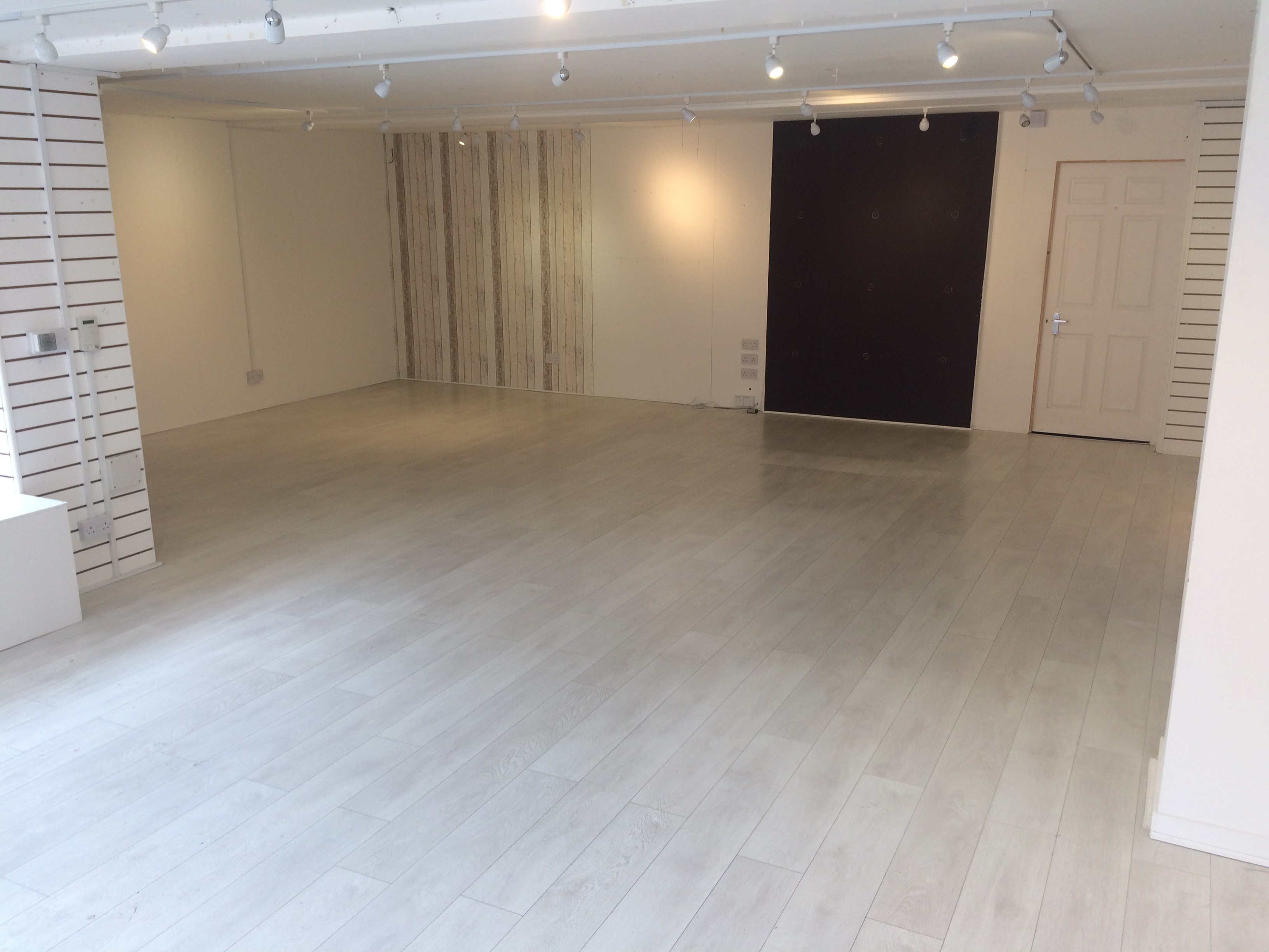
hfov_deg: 61.7
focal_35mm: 29
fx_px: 1063
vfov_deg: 48.2
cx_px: 634
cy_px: 476
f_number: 2.2
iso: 32
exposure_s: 1/51
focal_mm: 4.15
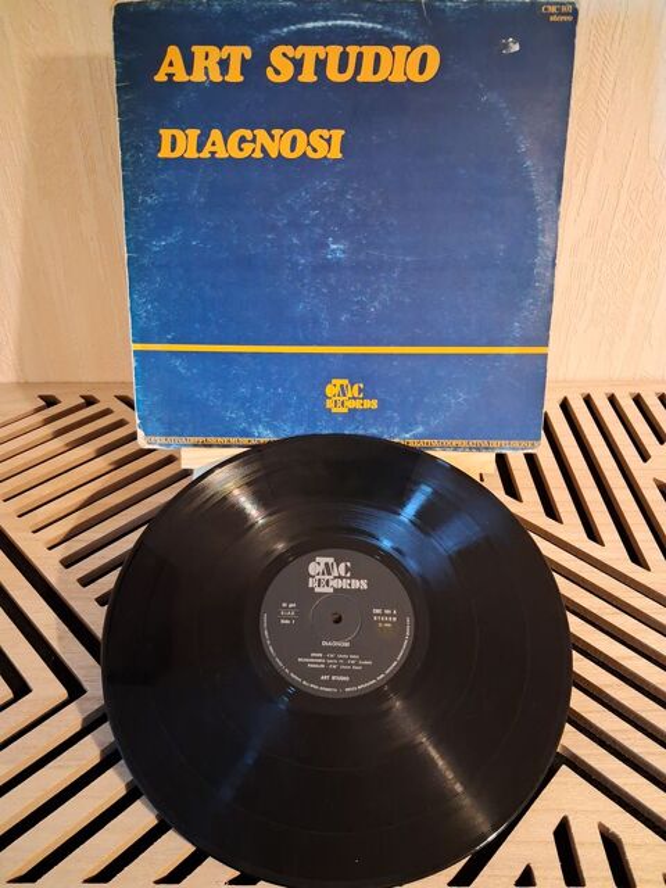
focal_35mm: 27
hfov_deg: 51.4
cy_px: 444
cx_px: 333
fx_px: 693
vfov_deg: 65.3
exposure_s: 1/17
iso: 1250
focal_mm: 4
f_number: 1.8
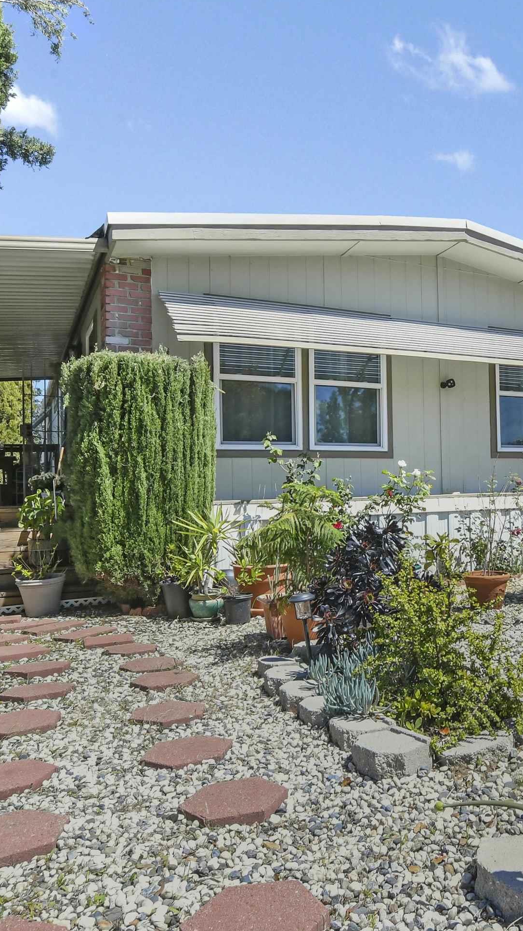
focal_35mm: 25
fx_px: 616
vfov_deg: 74.0
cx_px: 490
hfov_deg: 41.6
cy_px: 480
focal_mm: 10
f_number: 6.3
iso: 400
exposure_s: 1/640
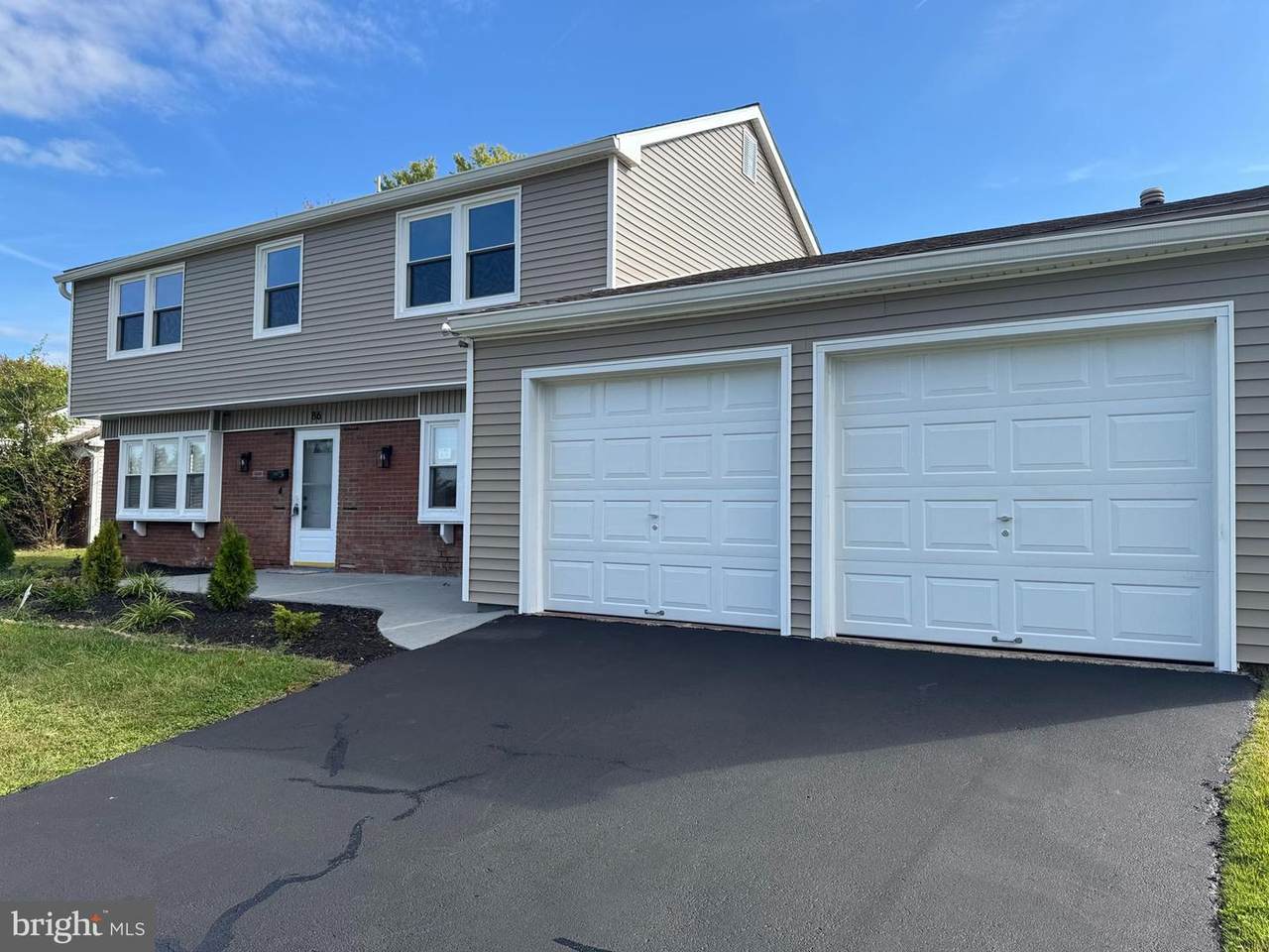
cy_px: 476
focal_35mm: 24
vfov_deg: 56.8
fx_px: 880
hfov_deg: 71.6
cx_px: 634
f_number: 1.78
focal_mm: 6.76
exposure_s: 1/2174
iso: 80
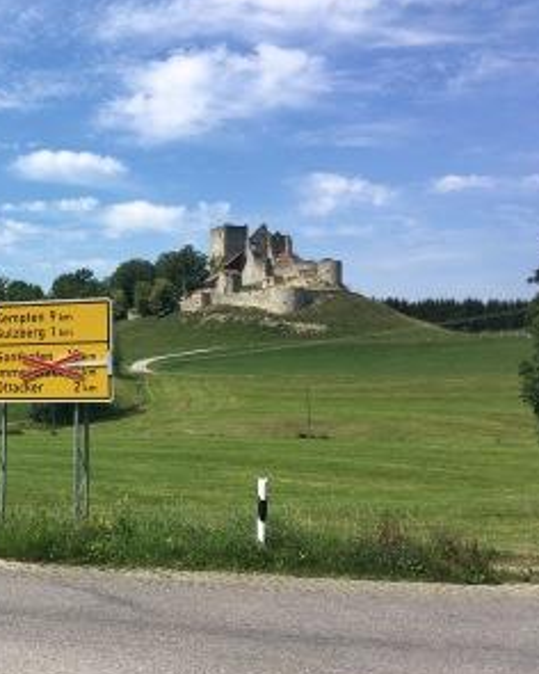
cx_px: 43
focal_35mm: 43
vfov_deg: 42.9
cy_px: 356
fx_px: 857
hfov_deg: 32.9
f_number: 2.2
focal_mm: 4.15
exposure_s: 1/1570
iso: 25
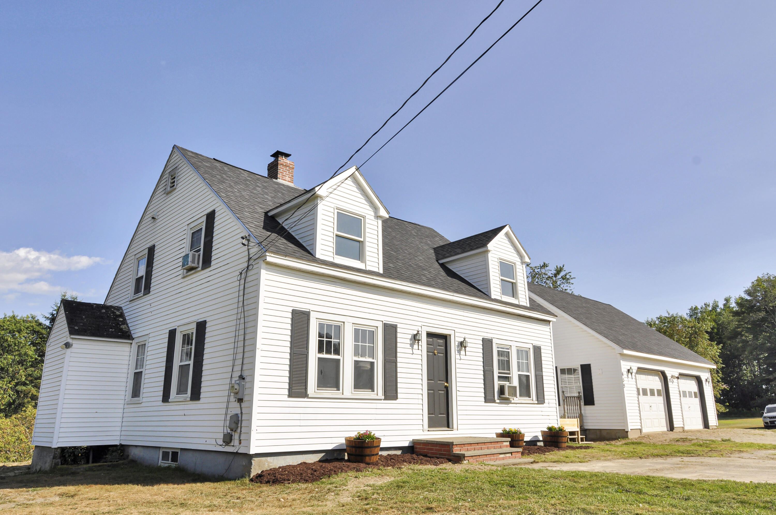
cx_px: 388
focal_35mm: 26
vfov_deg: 50.3
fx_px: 549
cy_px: 258
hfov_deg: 70.5
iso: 320
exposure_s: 1/500
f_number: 11
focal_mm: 17
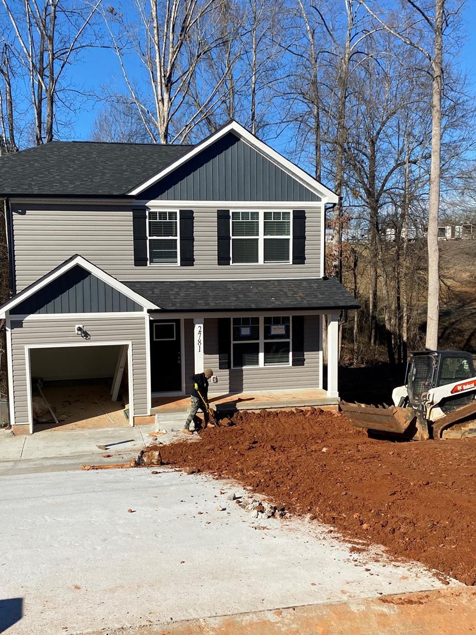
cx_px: 205
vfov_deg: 53.9
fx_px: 623
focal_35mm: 34
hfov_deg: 41.7
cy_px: 342
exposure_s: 1/3610
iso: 32
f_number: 1.8
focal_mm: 4.25
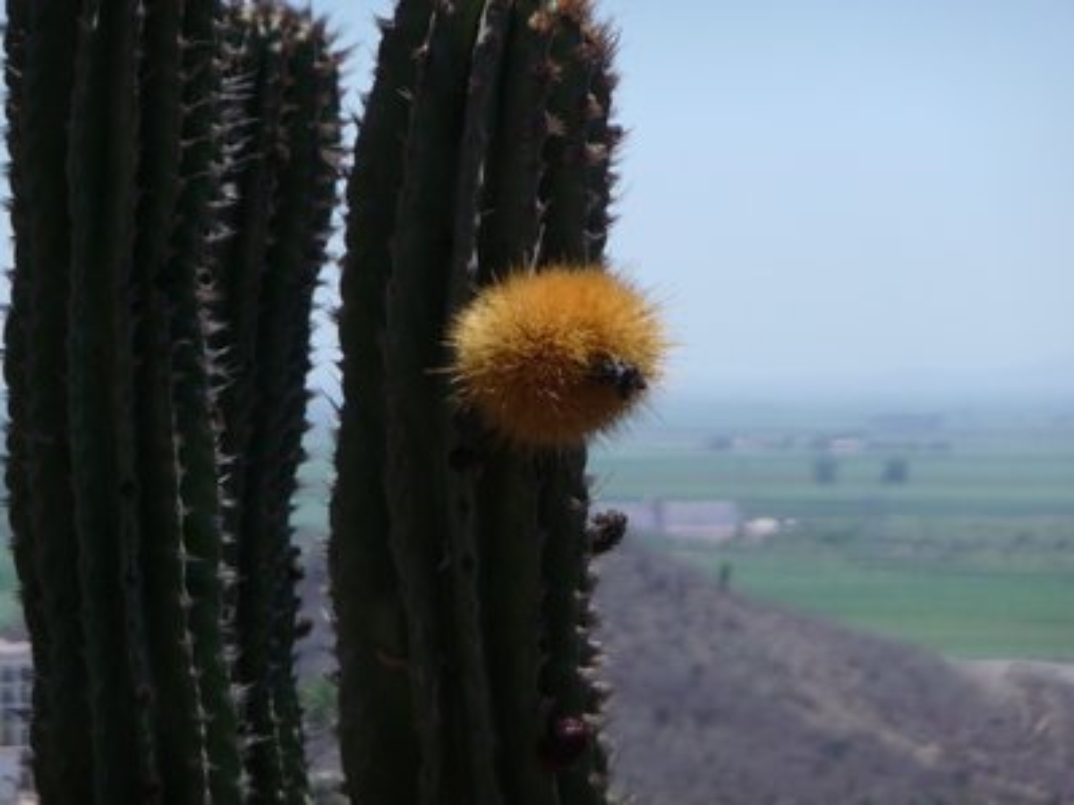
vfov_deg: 5.3
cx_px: 537
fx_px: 8687
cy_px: 402
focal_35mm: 280
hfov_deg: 7.1
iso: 100
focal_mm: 47
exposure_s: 1/800
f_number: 4.9
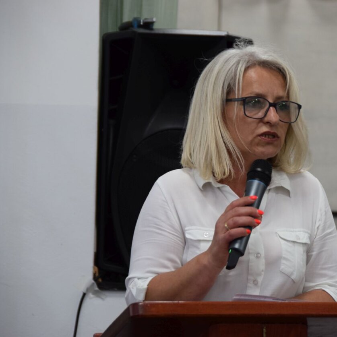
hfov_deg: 8.1
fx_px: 2368
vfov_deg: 8.1
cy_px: 169
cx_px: 247
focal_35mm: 215
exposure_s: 1/60
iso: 720
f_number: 5.3
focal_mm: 112
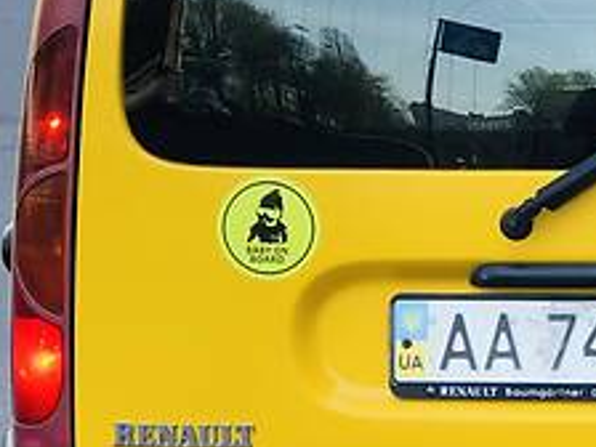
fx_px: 3512
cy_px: 271
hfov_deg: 9.6
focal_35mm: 204
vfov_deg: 7.3
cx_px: 636
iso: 20
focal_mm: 6.6
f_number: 2.8
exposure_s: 1/171
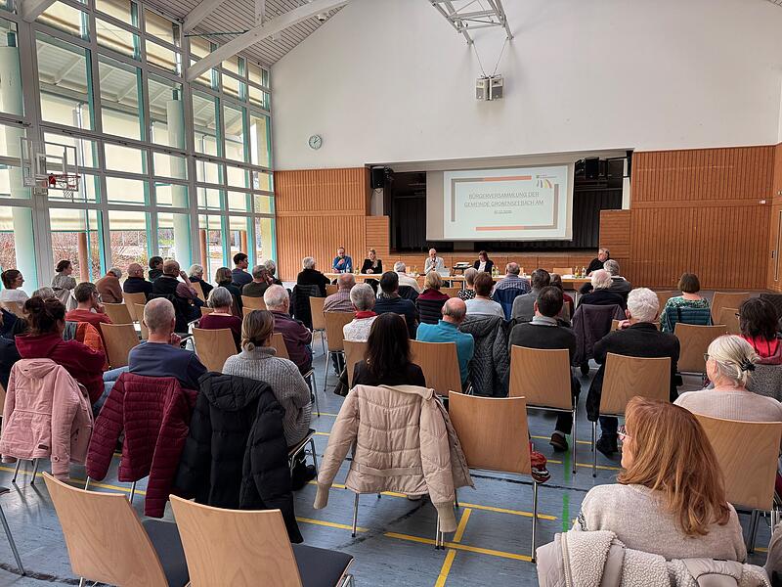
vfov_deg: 56.8
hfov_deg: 71.6
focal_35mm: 24
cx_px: 391
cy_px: 294
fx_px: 542
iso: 160
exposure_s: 1/121
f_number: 1.78
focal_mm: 6.76
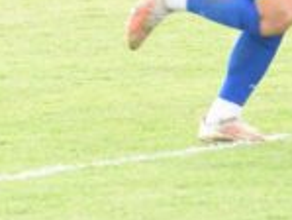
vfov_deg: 1.4
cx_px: -167
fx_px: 8816
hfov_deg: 1.9
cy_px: -39
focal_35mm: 1044
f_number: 5
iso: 1600
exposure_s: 1/640
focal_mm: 155
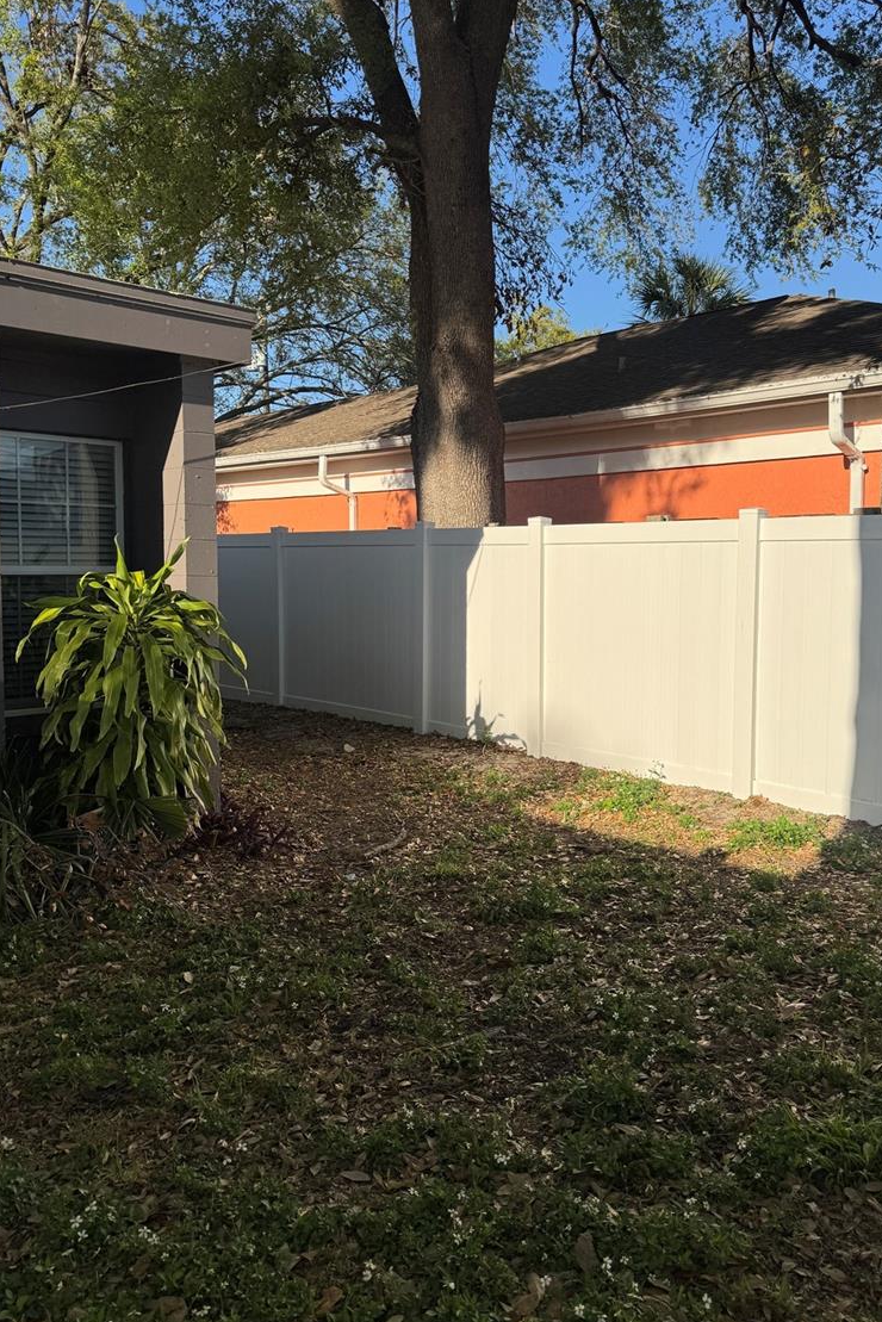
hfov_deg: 47.8
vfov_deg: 67.3
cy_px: 634
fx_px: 992
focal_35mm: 27
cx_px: 510
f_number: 1.78
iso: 80
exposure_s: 1/6410
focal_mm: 6.76
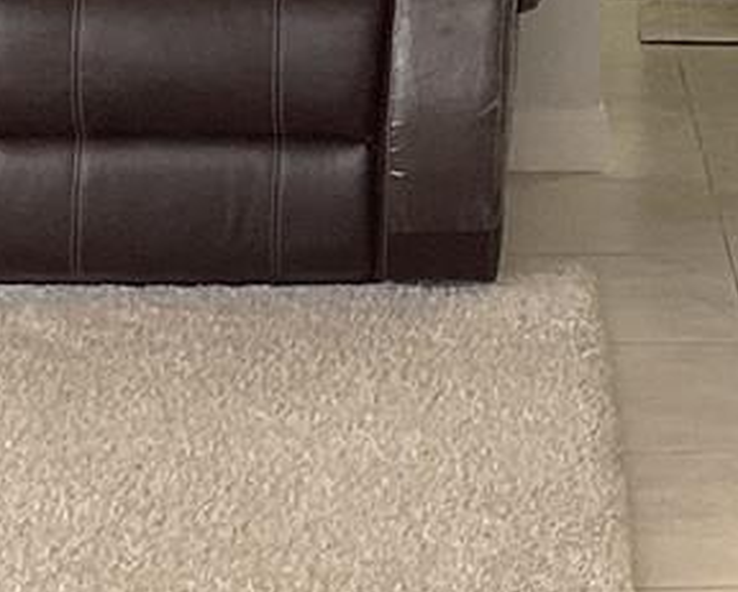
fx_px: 3673
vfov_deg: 8.9
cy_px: -400
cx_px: 1174
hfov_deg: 11.0
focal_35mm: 168
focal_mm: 3.3
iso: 100
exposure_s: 1/60
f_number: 2.4
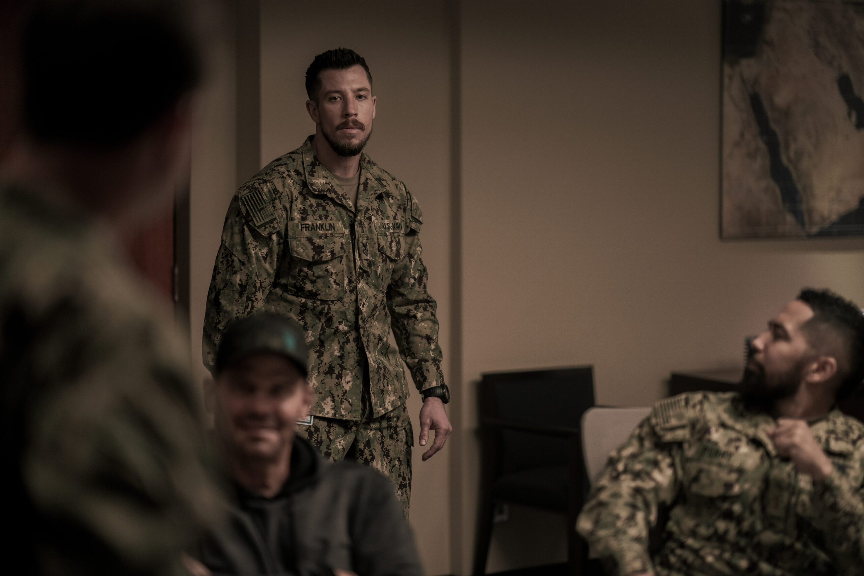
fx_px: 2040
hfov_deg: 23.9
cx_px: 432
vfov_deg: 16.1
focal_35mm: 85
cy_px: 288
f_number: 1.4
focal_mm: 85
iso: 1600
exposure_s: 1/400
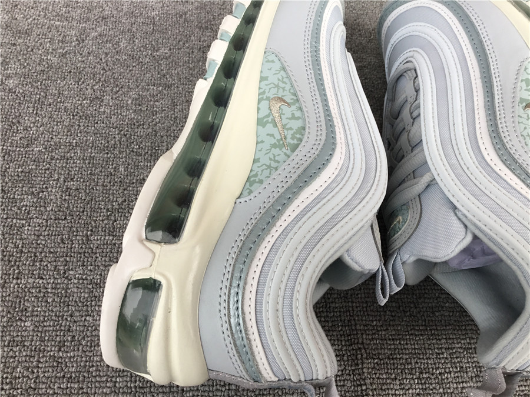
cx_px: 265
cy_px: 198
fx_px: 475
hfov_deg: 58.4
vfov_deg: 45.4
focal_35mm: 31
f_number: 2.4
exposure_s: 1/100
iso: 32
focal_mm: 3.3
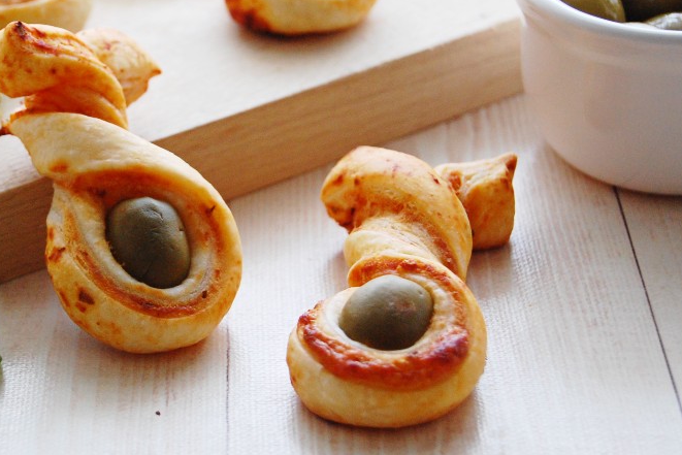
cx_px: 190
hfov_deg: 16.4
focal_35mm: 125
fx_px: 2364
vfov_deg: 11.0
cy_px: 139
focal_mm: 55
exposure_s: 1/30
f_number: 5.6
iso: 800
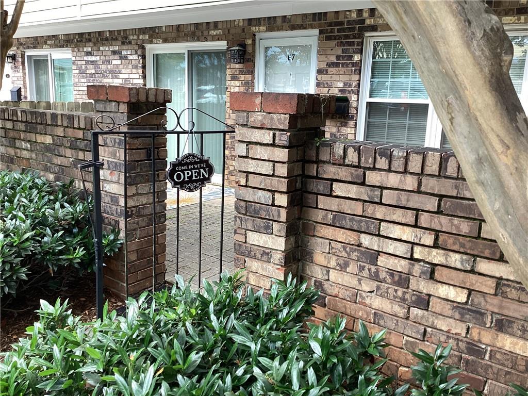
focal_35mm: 31
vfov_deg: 45.4
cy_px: 198
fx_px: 473
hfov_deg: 58.4
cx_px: 264
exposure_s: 1/60
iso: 64
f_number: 2.4
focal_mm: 3.3
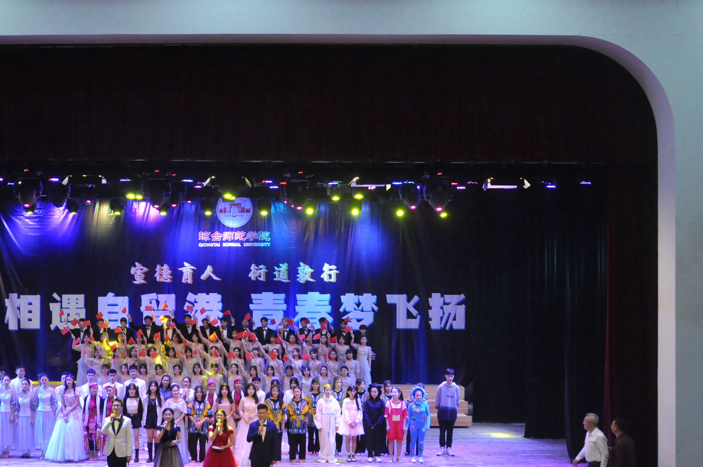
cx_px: 218
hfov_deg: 41.3
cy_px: 241
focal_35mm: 47
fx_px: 917
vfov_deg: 28.6
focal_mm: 22
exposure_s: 1/160
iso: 2500
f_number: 6.3
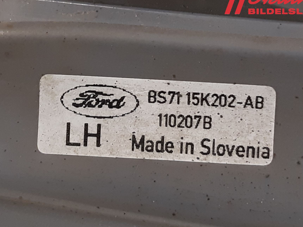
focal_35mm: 31
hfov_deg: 58.4
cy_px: 120
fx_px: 271
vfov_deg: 45.4
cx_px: 152
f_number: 1.7
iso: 160
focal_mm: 3.93
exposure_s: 1/50
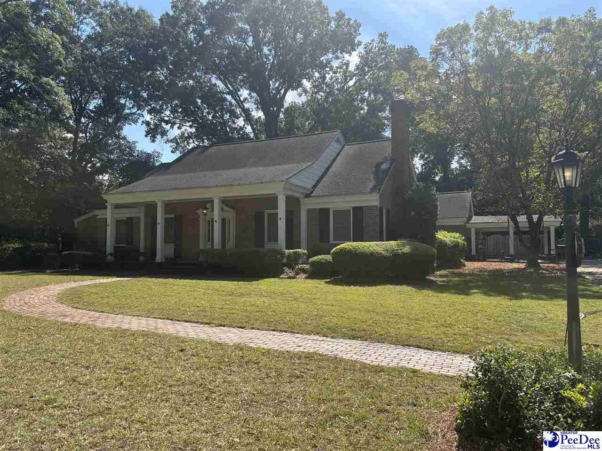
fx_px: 452
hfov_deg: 67.3
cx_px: 301
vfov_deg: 53.0
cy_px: 226
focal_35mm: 26
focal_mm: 5.96
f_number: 1.6
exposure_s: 1/2105
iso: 50
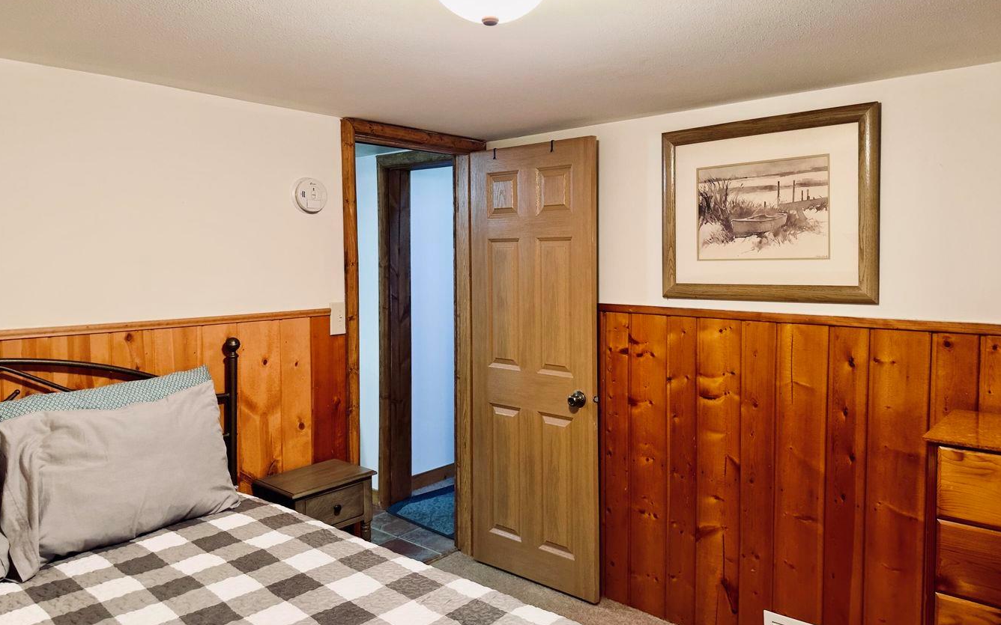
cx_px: 507
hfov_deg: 70.4
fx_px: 709
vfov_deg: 47.5
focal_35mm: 26
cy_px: 279
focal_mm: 6.86
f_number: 1.78
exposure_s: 1/60
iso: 320
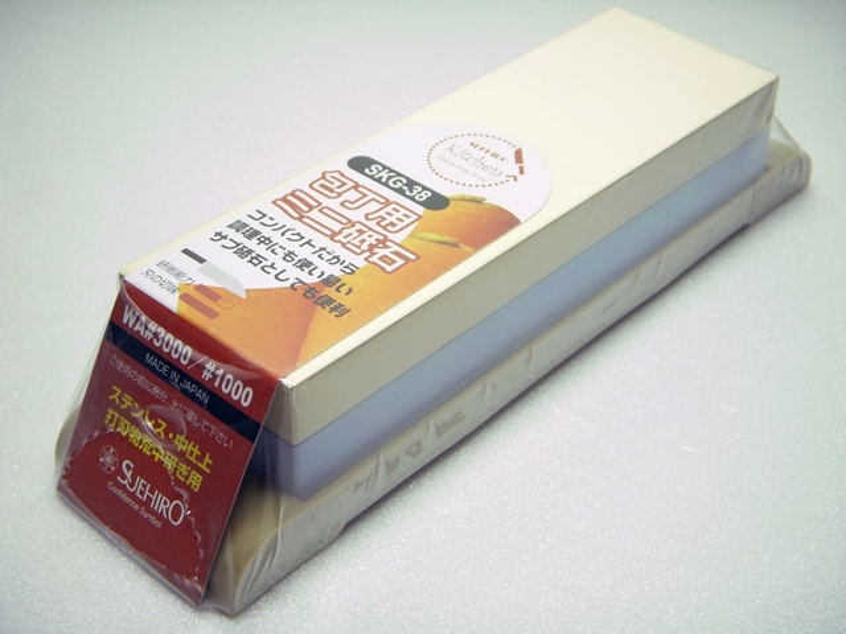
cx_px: 423
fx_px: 1613
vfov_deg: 22.3
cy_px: 317
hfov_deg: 29.4
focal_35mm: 66
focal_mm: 11
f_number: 3.7
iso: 125
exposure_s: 1/50
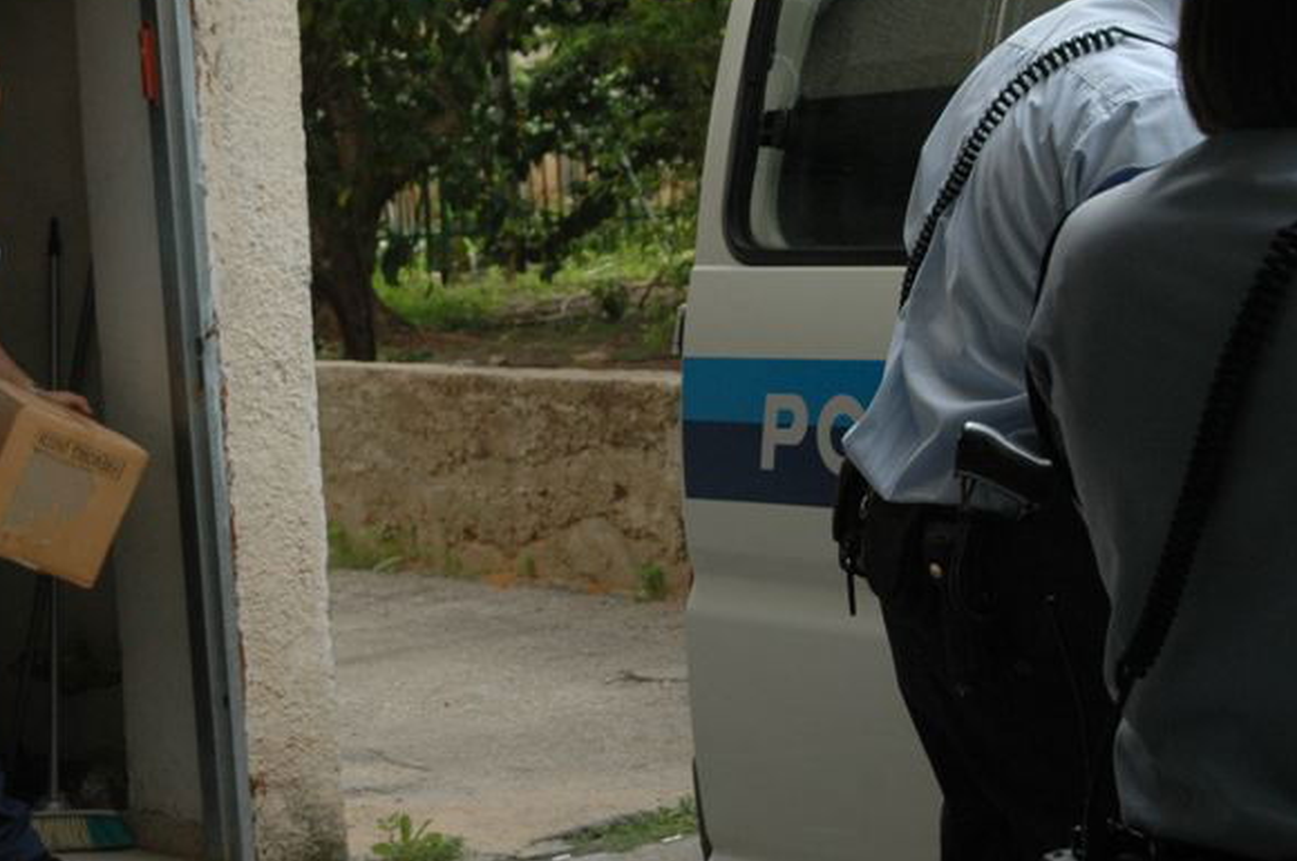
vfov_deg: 12.9
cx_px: 230
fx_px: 3814
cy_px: 334
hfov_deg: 19.1
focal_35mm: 106
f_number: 7.1
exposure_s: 1/200
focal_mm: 40
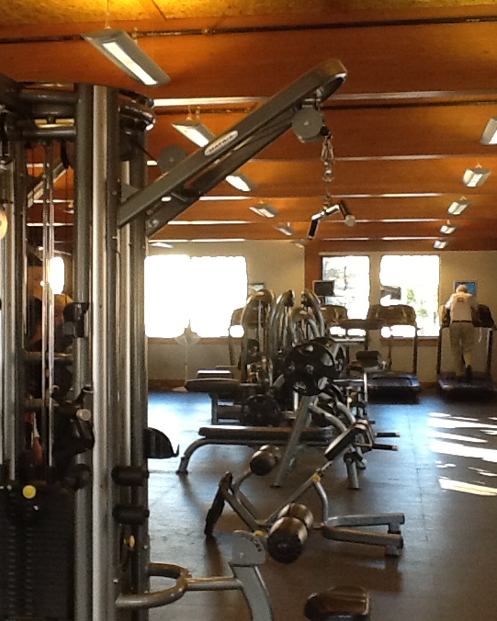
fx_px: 1121
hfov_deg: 25.0
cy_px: 315
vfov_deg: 31.0
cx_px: 210
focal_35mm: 61
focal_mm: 2.03
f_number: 2.4
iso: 80
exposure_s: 1/33
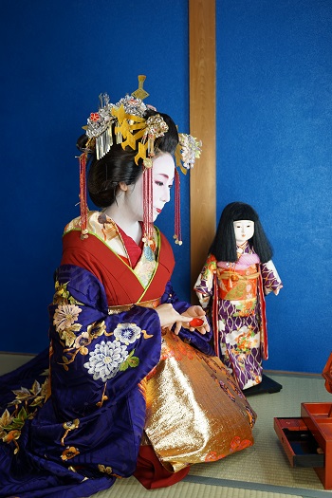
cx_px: 166
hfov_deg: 35.1
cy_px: 249
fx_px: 526
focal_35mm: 38
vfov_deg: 50.7
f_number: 2.8
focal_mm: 38
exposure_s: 1/40
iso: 100
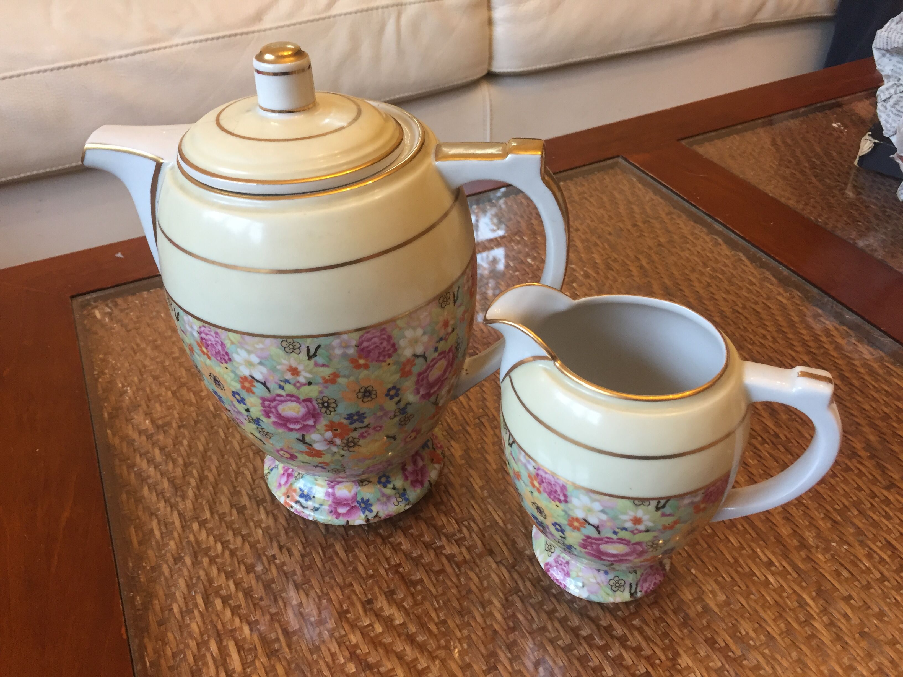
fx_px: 756
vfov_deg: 48.2
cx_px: 452
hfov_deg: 61.7
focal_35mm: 29
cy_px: 338
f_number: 2.2
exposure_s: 1/33
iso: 125
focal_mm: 4.15
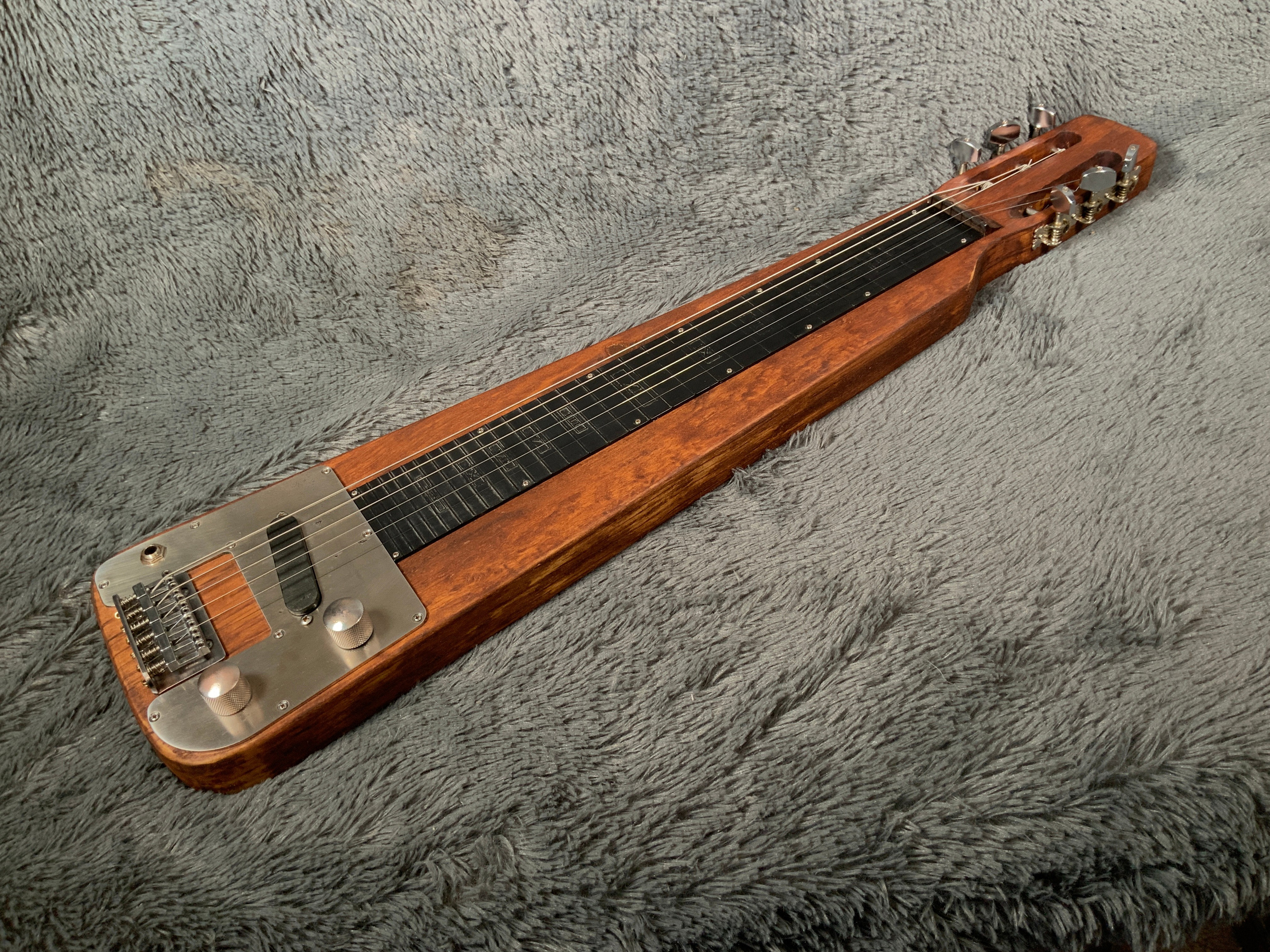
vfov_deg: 48.2
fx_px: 1064
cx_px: 635
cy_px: 476
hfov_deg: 61.7
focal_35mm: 29
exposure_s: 1/52
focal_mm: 3
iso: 50
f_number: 1.8
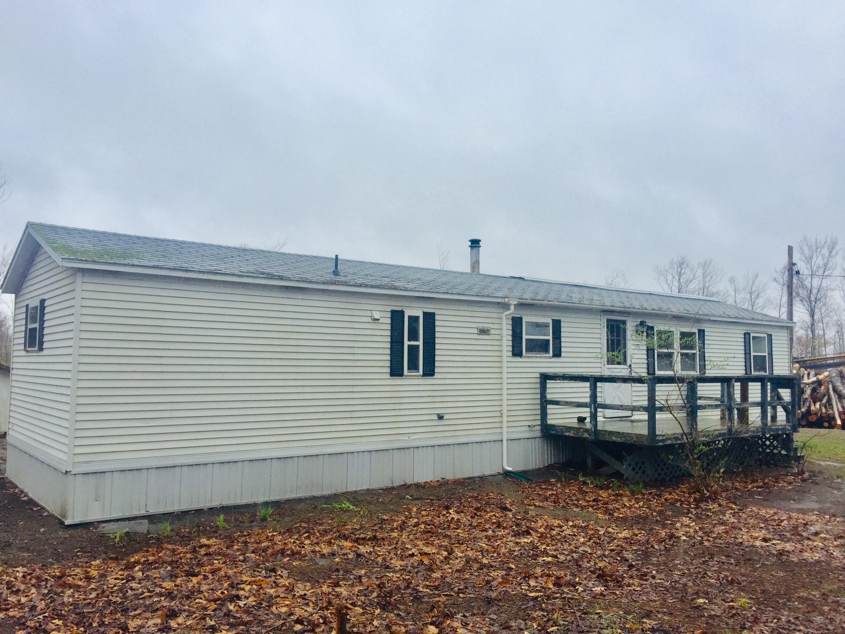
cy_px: 317
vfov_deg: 48.2
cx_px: 422
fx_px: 708
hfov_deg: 61.7
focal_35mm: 29
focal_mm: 4.15
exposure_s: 1/425
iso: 32
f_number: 2.2
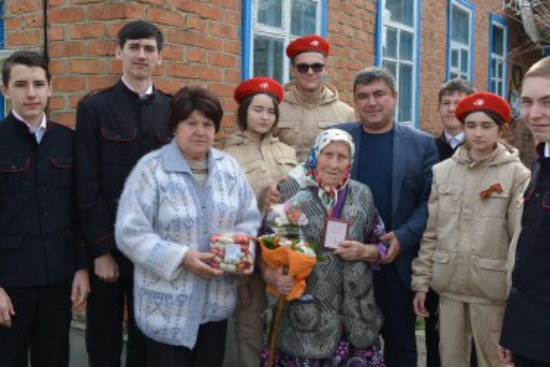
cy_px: 165
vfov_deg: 31.2
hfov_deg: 45.4
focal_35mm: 43
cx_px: 304
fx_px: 657
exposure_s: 1/250
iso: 200
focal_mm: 24
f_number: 8
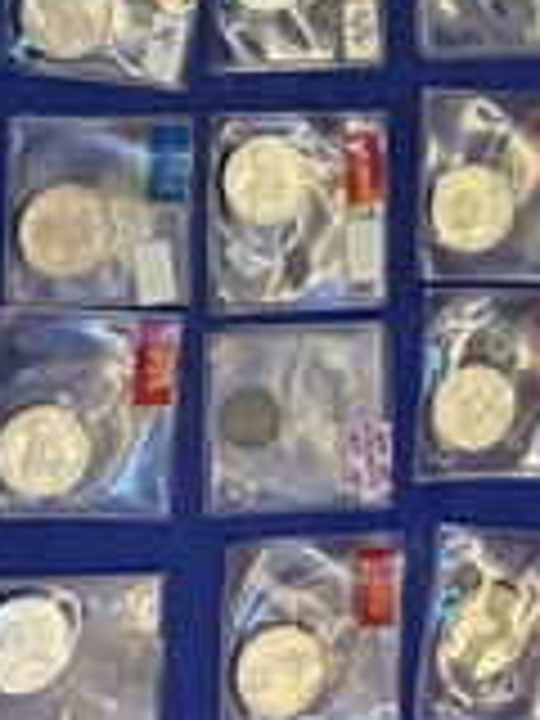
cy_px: -27
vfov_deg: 27.8
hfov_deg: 22.5
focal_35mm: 65
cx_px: 360
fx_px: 1352
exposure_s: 1/50
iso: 80
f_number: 1.6
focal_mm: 5.96
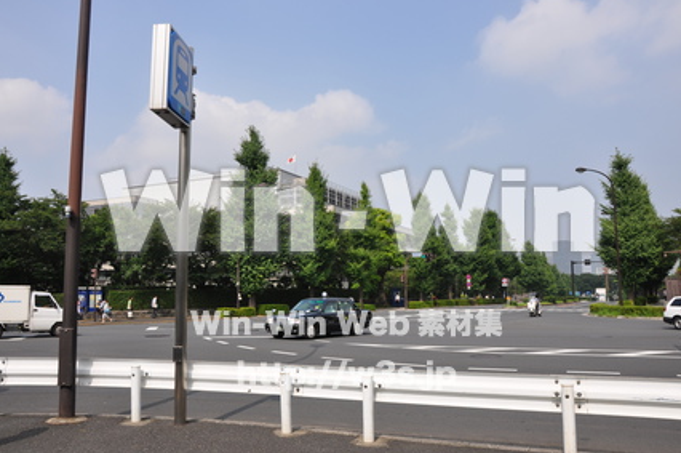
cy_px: 226
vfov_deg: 42.2
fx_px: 586
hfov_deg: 60.3
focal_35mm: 31
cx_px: 348
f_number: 10
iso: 200
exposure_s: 1/400
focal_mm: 20
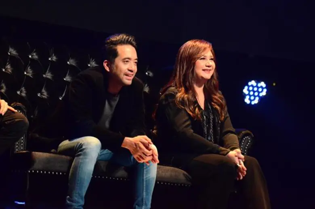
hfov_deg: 6.9
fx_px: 2619
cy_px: 104
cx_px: 158
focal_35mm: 300
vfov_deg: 4.6
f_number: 3.5
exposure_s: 1/640
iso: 6400
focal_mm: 200
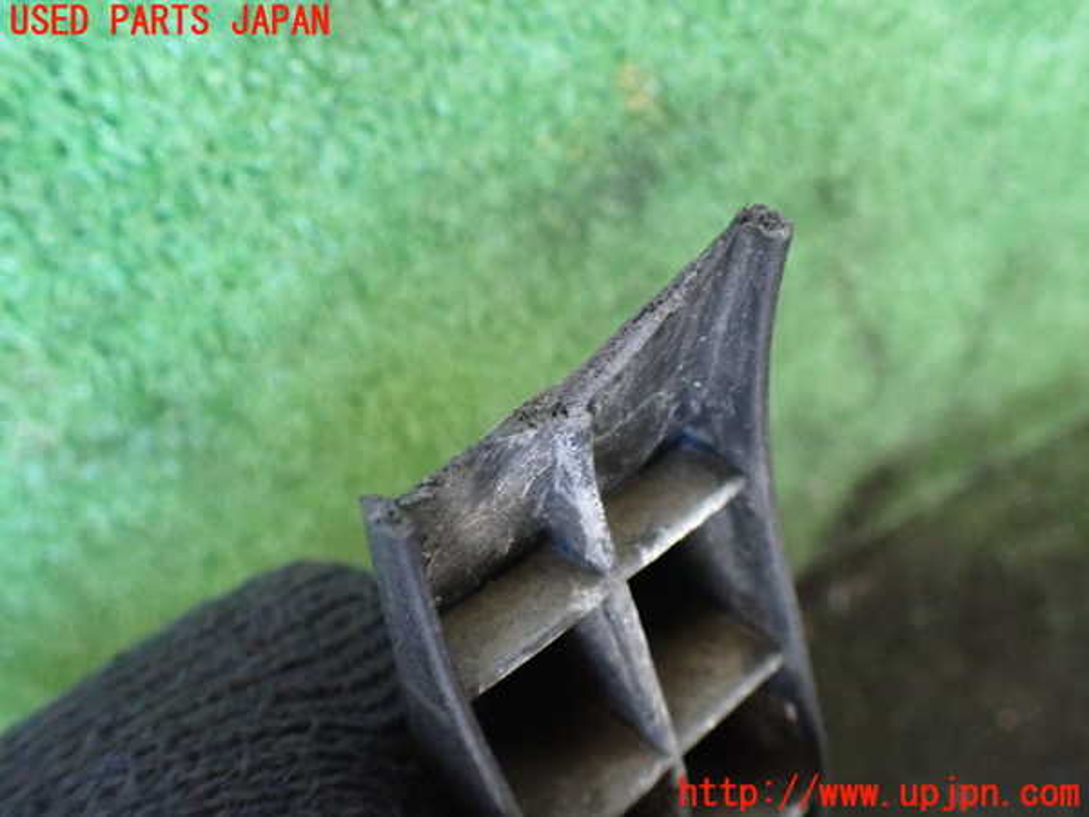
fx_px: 944
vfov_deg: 46.8
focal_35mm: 30
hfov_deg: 60.0
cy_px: 408
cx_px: 544
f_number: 2.3
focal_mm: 5.4
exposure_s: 1/40
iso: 800
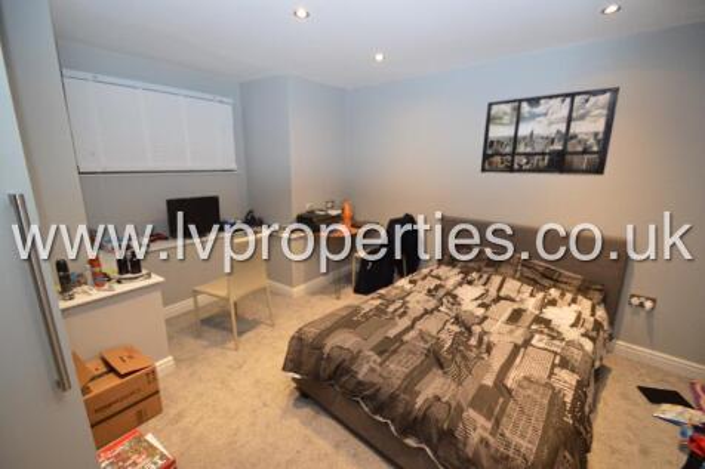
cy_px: 234
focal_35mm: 15
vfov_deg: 77.3
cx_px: 352
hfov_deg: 100.4
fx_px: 294
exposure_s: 1/60
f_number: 3.5
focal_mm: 10
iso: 1400
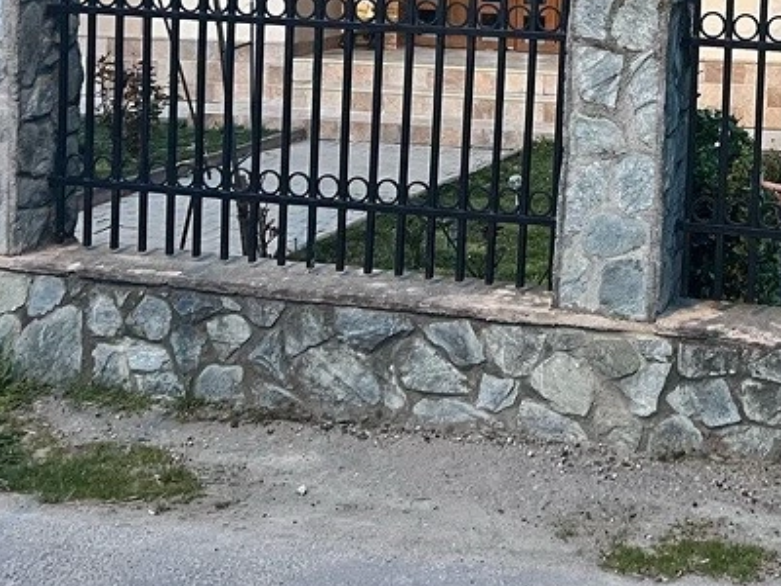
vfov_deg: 21.5
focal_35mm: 65
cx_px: 724
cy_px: -45
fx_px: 1467
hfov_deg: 28.5
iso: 320
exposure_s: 1/50
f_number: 1.5
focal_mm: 5.7
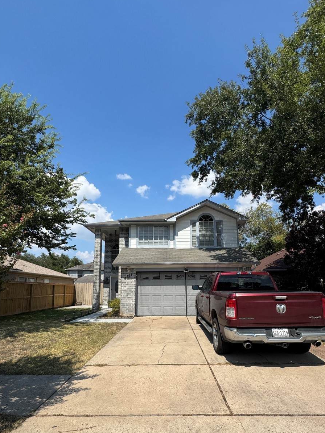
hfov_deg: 71.6
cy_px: 257
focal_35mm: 18
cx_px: 169
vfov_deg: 86.8
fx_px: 225
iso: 50
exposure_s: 1/2770
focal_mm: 2.22
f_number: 2.2
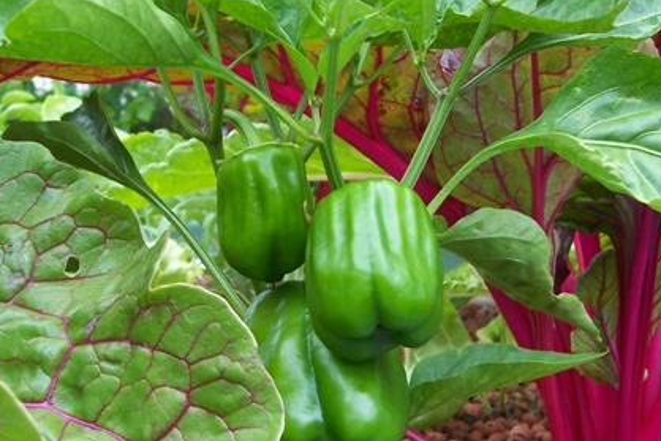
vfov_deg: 25.9
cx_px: 367
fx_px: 955
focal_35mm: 52
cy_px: 172
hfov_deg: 38.1
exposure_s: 1/250
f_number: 2.7
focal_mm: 5.6
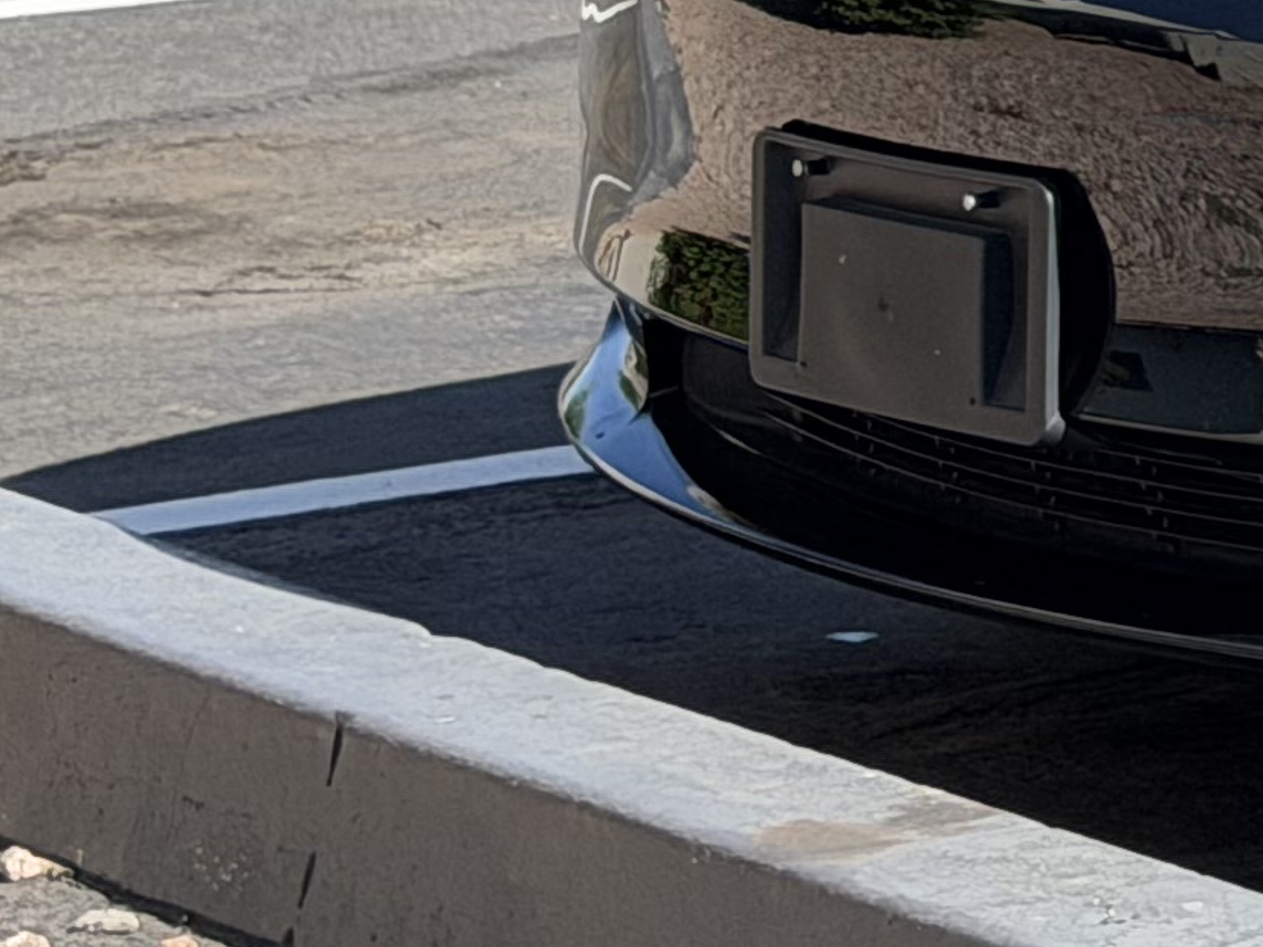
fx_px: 8536
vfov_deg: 6.3
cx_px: 2999
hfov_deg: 7.9
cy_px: -170
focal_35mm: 234
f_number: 1.78
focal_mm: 6.76
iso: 100
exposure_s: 1/2577
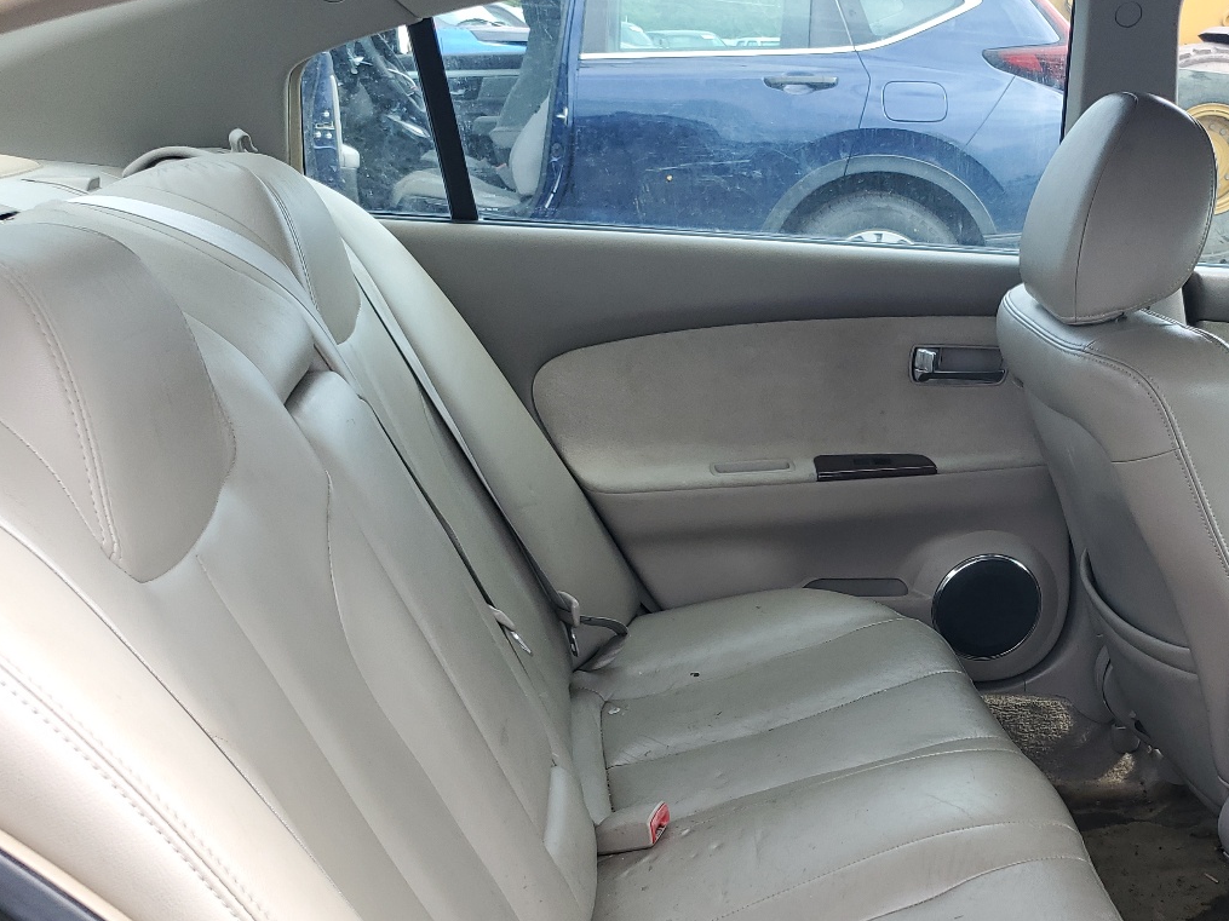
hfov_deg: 44.2
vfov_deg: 34.5
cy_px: 680
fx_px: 1455
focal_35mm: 41
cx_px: 926
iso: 50
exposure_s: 1/526
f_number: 1.5
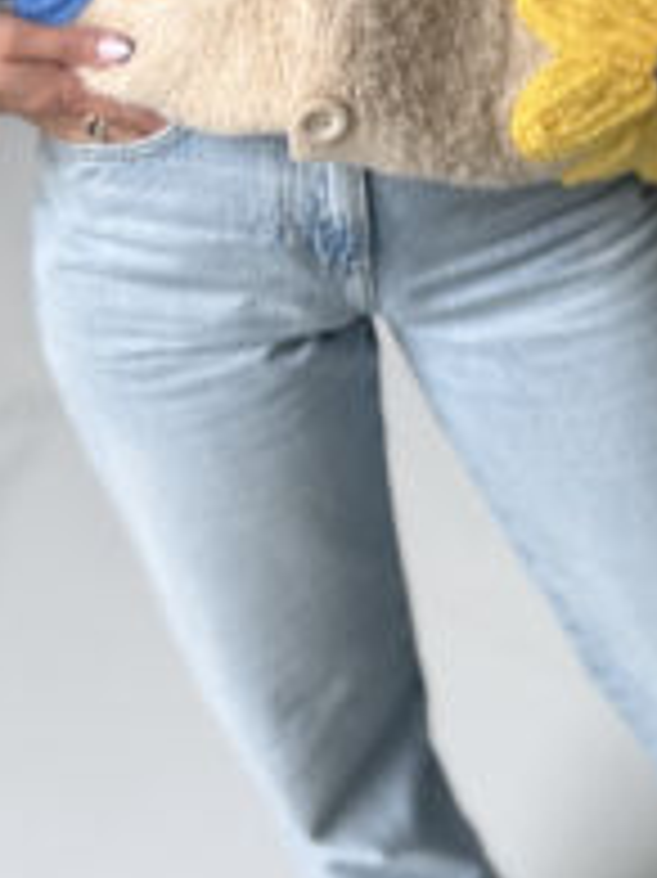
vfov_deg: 23.1
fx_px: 1875
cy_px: -288
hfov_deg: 19.8
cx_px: 423
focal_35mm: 74
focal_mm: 6.76
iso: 50
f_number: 1.78
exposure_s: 1/142
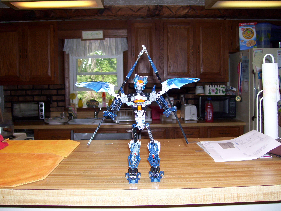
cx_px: 140
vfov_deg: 39.7
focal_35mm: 36
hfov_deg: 51.3
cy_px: 106
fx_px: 293
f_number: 2.7
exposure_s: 1/60
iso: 80
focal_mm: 6
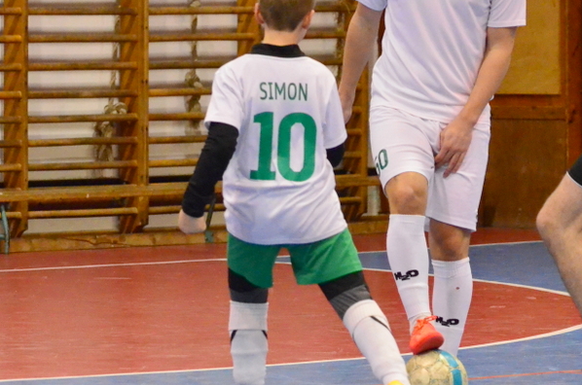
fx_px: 4856
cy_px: 157
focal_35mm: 301
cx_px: 398
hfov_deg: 6.9
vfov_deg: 4.5
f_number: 5
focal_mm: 100
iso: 6400
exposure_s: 1/640
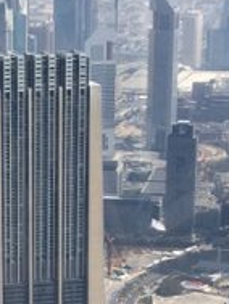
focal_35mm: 157
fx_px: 1383
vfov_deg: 12.4
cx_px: -16
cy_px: 316
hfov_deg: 9.4
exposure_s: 1/363
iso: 25
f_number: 2.2
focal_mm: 4.15
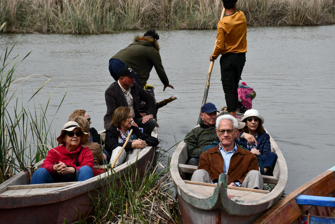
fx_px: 977
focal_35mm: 105
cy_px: 112
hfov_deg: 19.5
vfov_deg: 13.0
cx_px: 168
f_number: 8
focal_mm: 70
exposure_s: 1/320
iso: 100
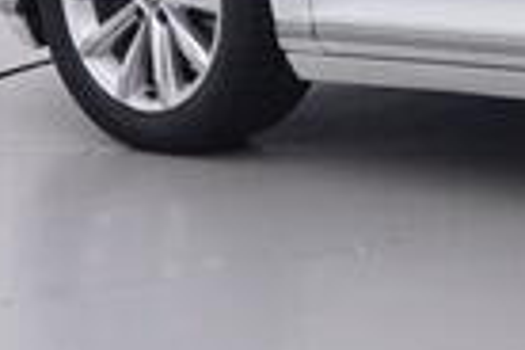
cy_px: -186
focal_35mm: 167
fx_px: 2431
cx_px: 1054
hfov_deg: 11.2
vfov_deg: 8.1
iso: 200
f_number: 5
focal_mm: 15
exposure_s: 1/80
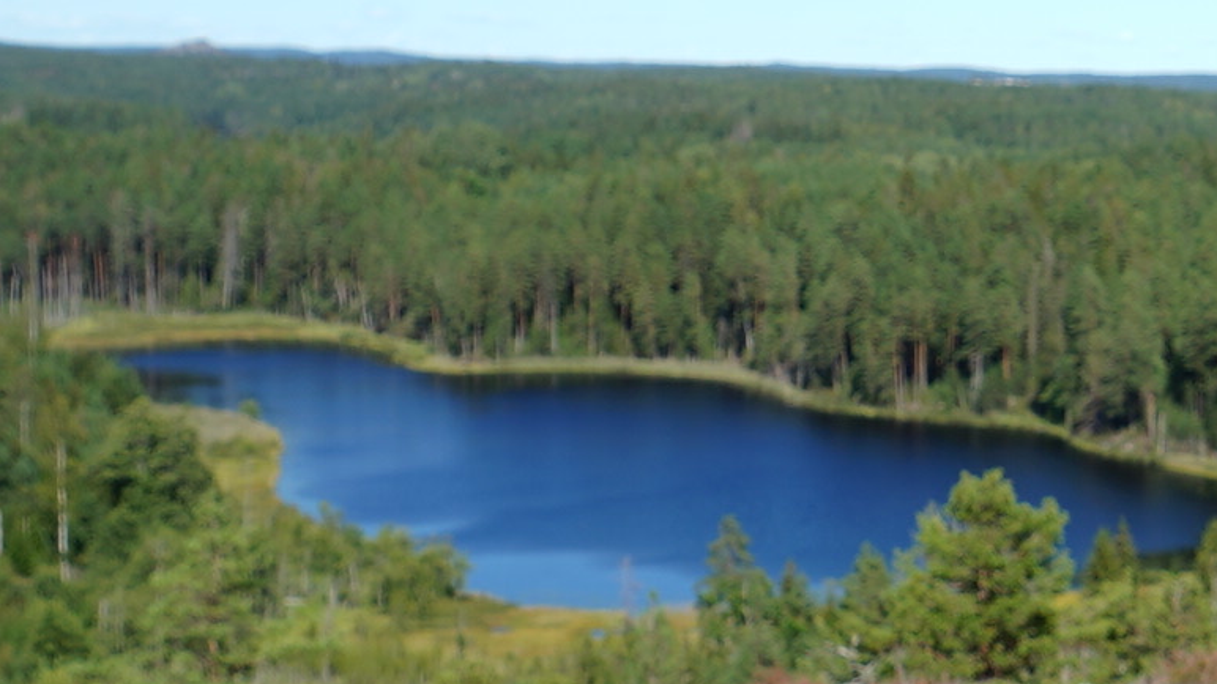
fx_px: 3291
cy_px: 377
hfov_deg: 18.5
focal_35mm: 102
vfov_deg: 11.9
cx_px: 1840
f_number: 9
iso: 80
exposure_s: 1/125
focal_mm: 25
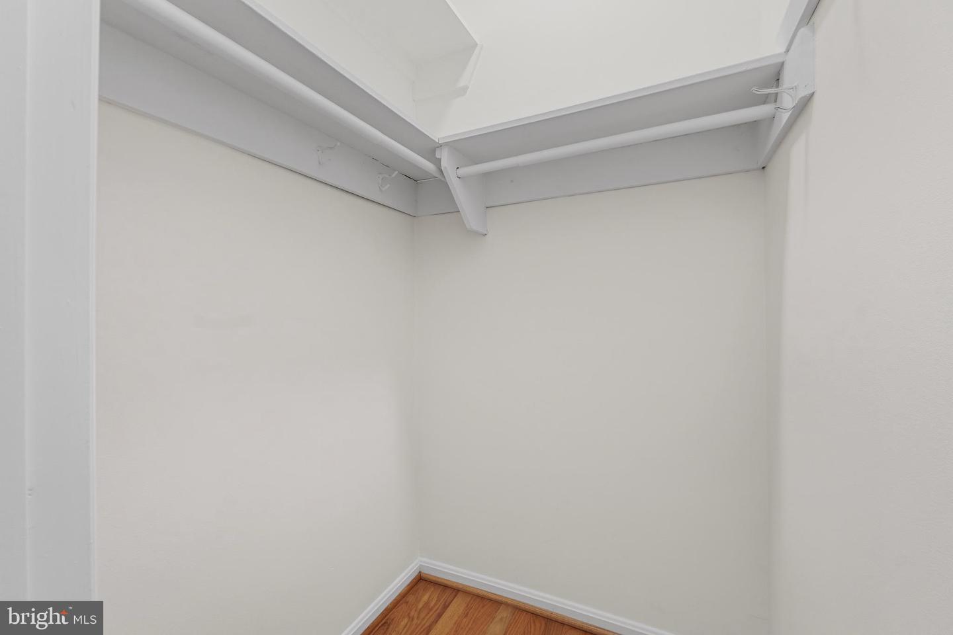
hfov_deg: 100.4
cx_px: 476
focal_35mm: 15
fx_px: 397
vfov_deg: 77.3
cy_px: 318
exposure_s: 1/10
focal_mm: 10
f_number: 9
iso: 100
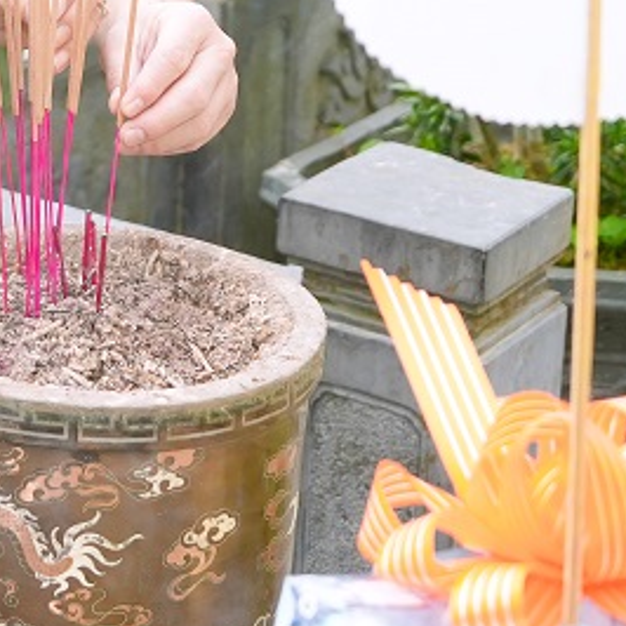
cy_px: -209
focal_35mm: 138
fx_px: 2823
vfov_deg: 12.2
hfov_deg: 12.0
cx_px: -360
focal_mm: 24
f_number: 2.8
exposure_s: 1/500
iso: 320
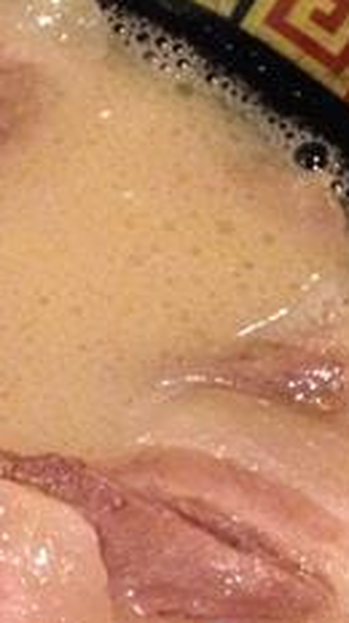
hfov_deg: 9.3
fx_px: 2046
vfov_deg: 17.0
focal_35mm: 124
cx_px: -279
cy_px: 607
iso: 640
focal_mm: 4.12
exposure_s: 1/15
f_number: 2.4
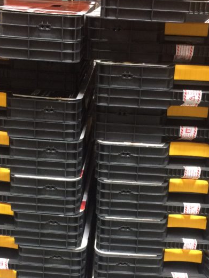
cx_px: 105
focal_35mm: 57
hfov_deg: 25.7
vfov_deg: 33.6
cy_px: 172
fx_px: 459
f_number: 2.2
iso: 200
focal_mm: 4.15
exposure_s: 1/30
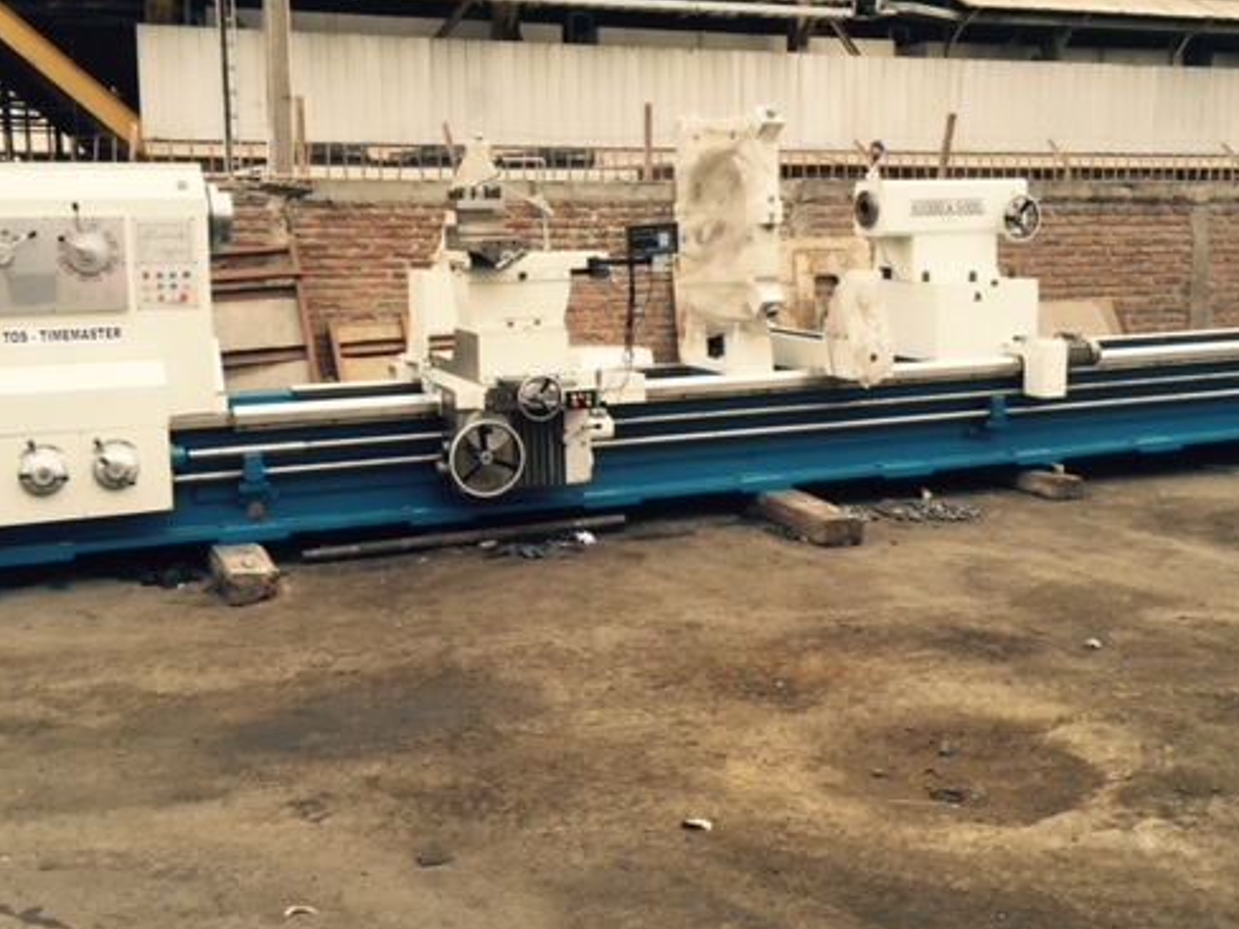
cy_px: 383
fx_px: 1360
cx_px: 604
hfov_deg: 49.0
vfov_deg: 37.6
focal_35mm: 38
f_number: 2.2
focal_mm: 4.15
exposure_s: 1/120
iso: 50
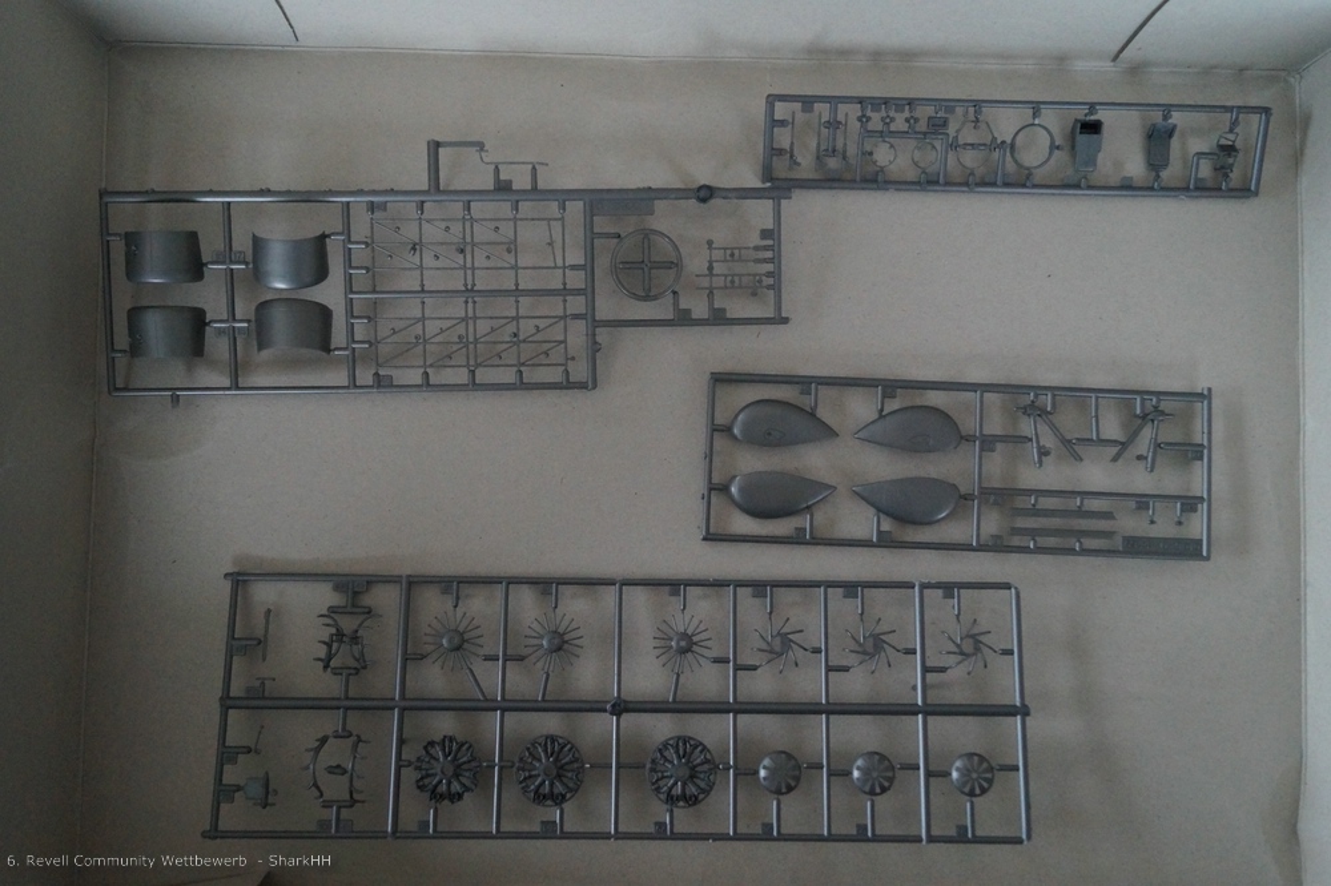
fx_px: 1220
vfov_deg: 39.9
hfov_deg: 57.2
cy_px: 443
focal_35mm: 33
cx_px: 666
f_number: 4
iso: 3200
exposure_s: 1/160
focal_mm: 22
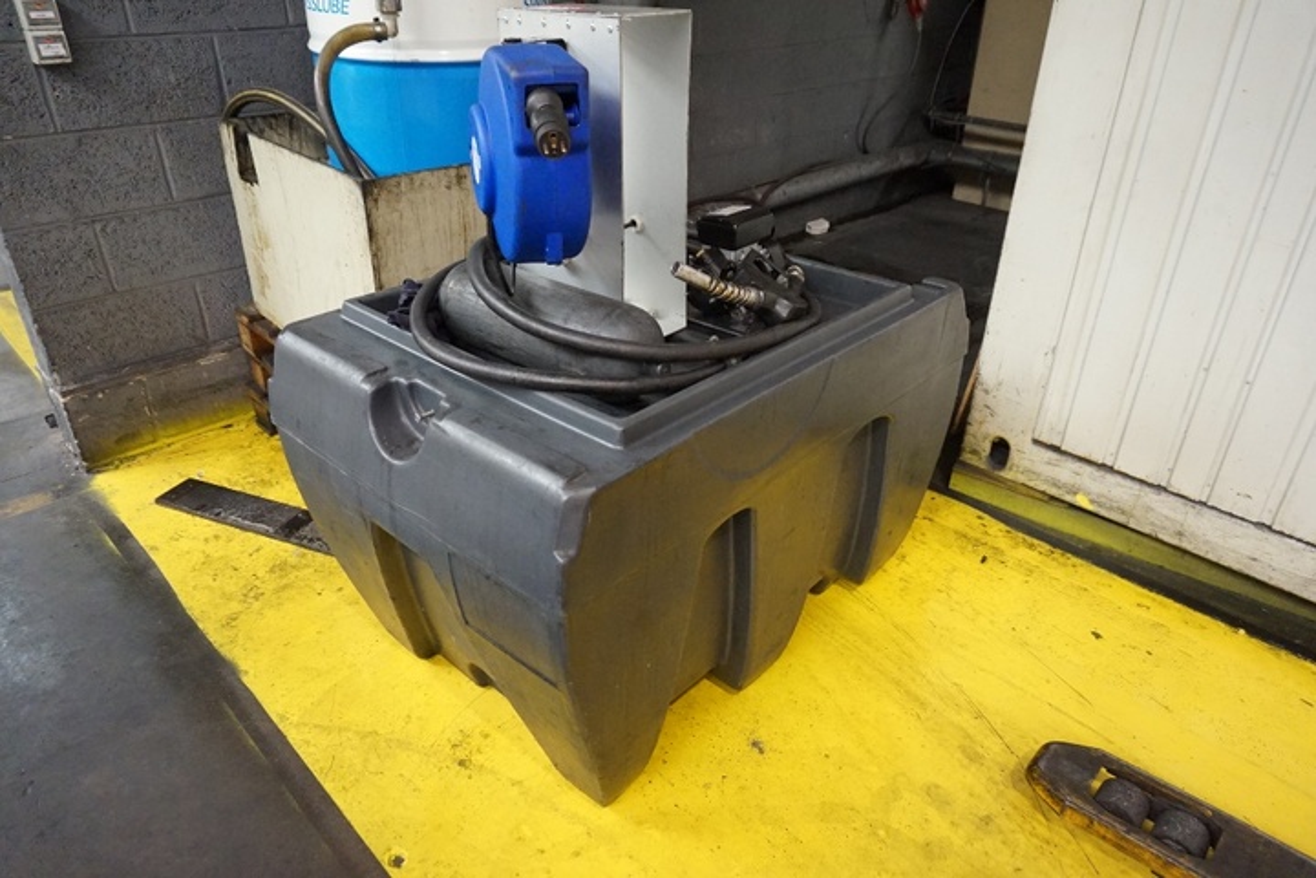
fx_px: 877
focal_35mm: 24
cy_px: 439
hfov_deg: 73.7
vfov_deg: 53.1
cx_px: 658
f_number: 3.5
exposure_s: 1/125
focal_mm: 16
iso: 3200
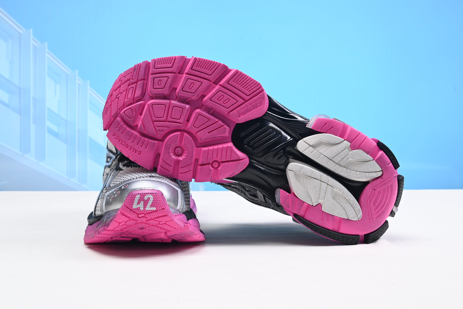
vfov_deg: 30.5
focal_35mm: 44
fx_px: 566
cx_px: 221
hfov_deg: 44.5
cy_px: 126
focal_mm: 36
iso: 100
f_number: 16
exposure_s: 1/2
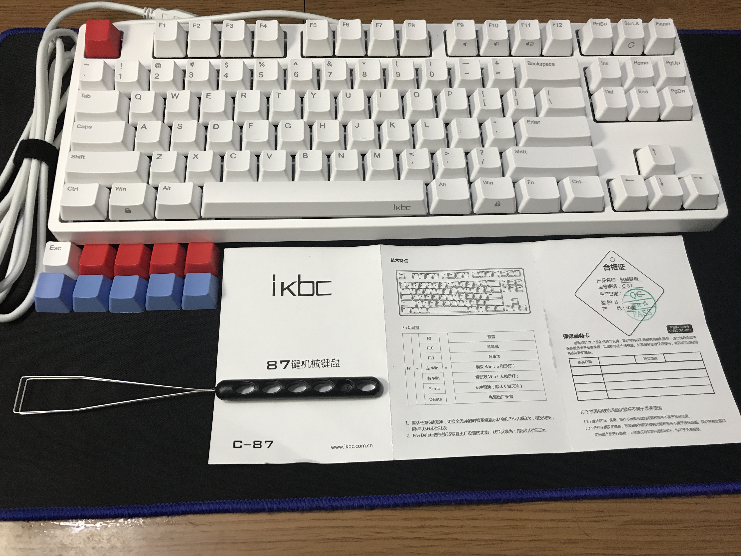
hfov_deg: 63.4
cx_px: 370
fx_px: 599
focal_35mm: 28
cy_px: 278
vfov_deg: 49.7
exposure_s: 1/17
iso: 40
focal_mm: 3.99
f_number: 1.8
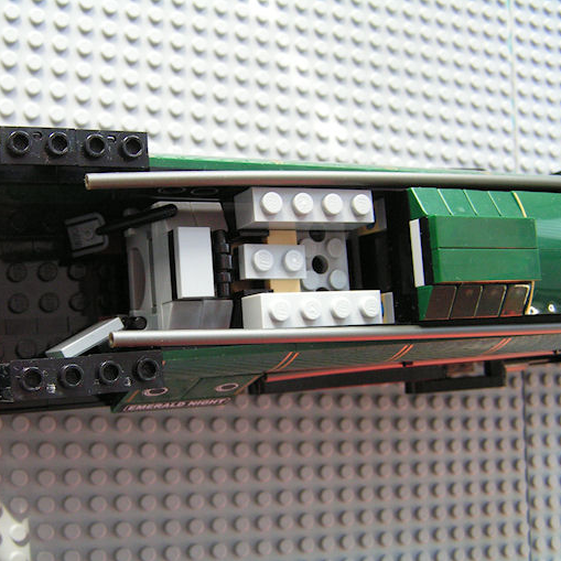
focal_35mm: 45
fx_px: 825
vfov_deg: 37.6
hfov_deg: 37.4
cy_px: 280
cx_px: 222
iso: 125
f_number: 2.8
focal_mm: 6.3
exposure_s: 1/50
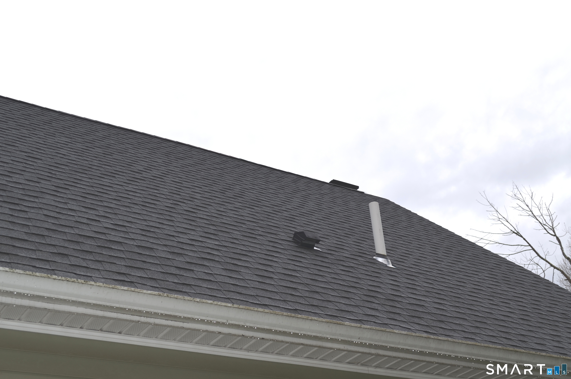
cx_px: 286
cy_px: 190
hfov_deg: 41.2
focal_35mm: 48
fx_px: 760
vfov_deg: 28.0
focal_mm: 32
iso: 100
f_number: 7.1
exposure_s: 1/200
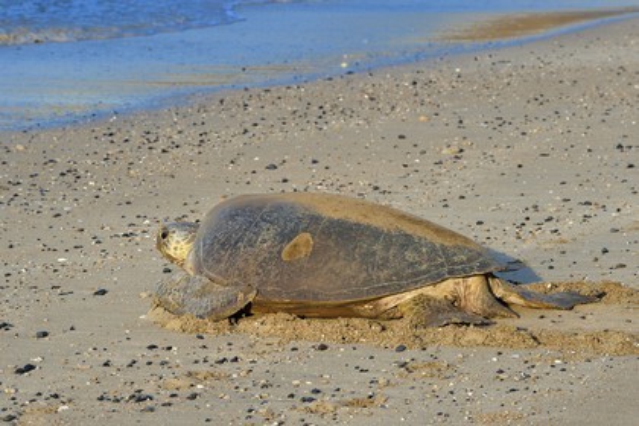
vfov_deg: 8.6
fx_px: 2840
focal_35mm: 160
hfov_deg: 12.8
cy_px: 213
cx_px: 320
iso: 400
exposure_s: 1/250
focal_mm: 160
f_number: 10
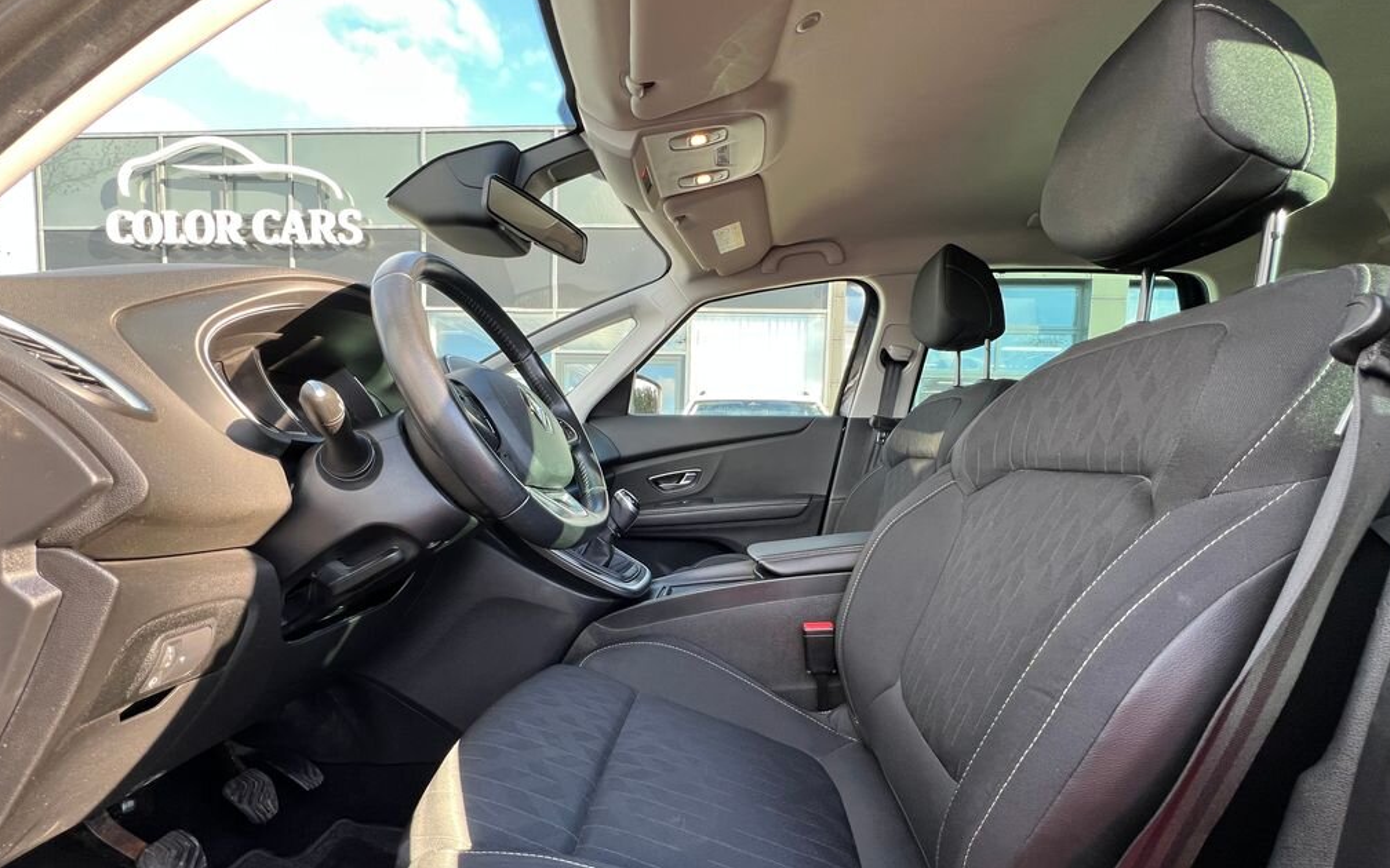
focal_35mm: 14
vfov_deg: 78.2
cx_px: 696
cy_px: 495
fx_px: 530
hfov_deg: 105.3
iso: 64
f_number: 1.8
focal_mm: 1.57
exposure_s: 1/99
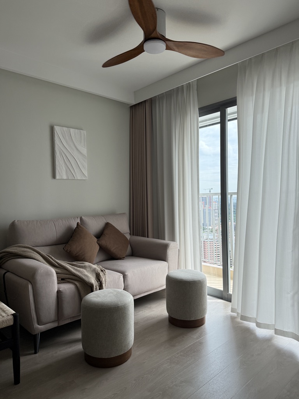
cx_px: 150
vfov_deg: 71.6
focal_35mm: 24
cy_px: 200
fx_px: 276
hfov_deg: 56.8
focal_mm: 6.76
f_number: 1.78
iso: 100
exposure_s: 1/1192
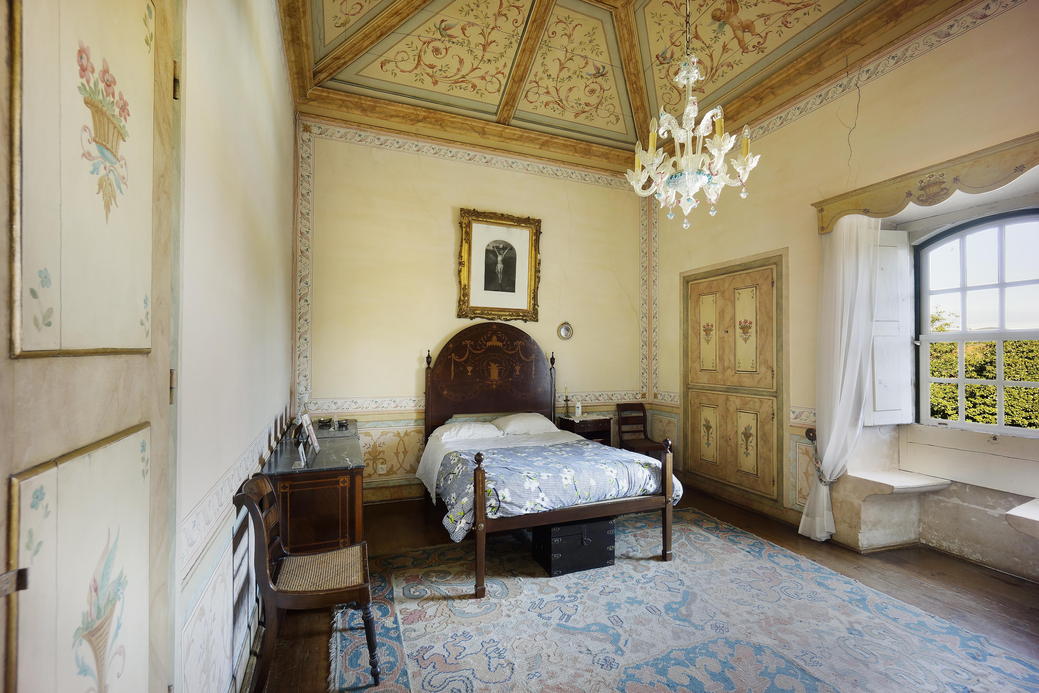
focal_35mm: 15
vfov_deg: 77.3
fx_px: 433
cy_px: 346
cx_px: 520
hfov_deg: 100.4
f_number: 6.3
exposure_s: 1/400
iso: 200
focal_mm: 10
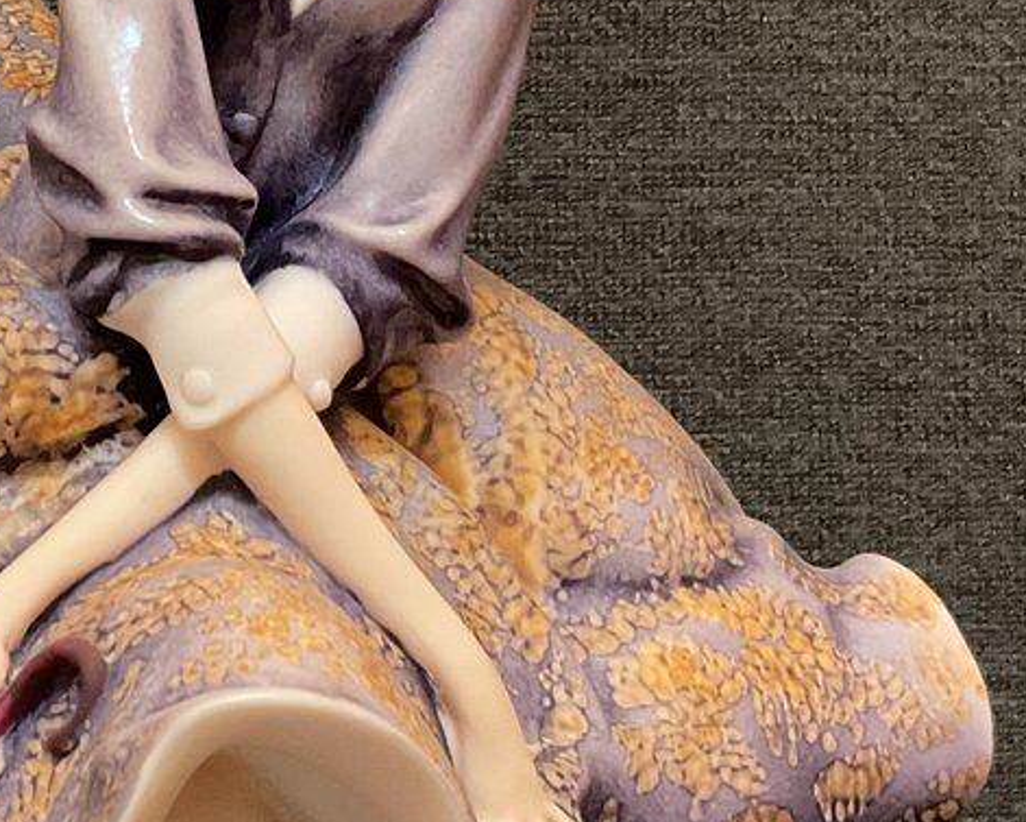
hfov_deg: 20.8
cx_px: 223
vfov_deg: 16.5
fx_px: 2764
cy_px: -16
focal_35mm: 91
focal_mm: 3
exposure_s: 1/40
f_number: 1.8
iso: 200
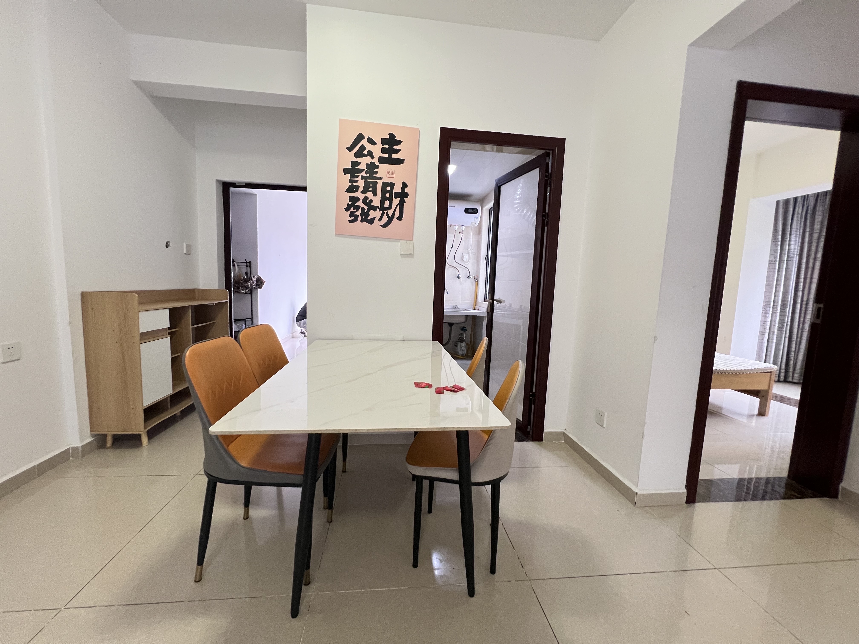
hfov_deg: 106.2
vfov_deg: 89.9
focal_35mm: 13
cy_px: 322
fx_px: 323
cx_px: 430
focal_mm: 1.57
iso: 320
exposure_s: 1/60
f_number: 1.8
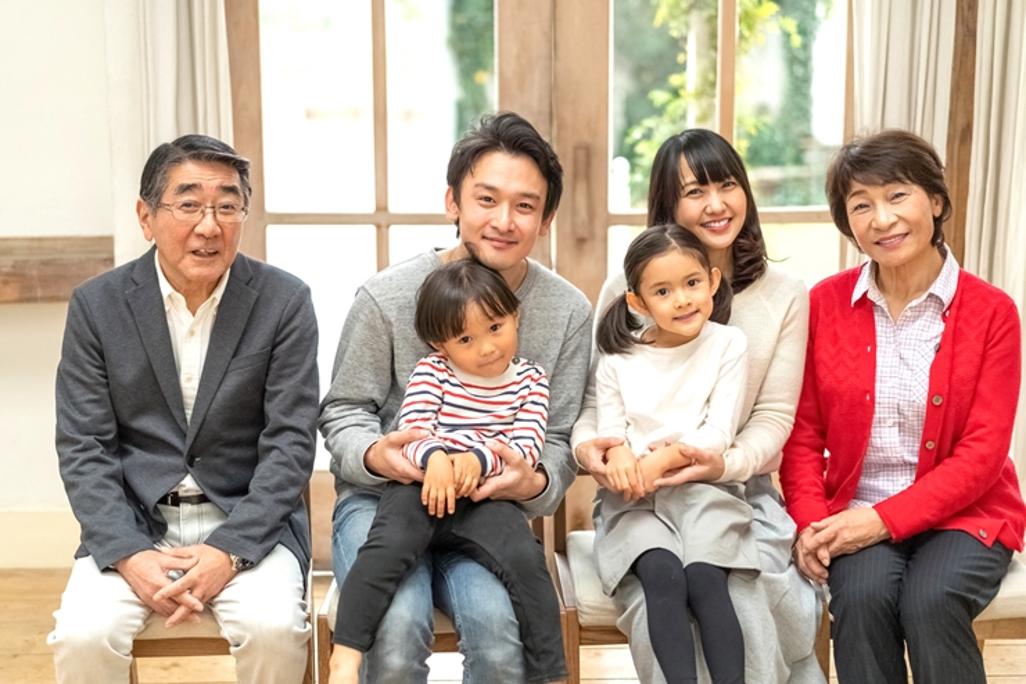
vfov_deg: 24.6
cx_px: 513
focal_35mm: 55
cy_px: 342
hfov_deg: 36.3
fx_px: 1567
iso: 400
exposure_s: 1/400
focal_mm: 55
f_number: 1.8
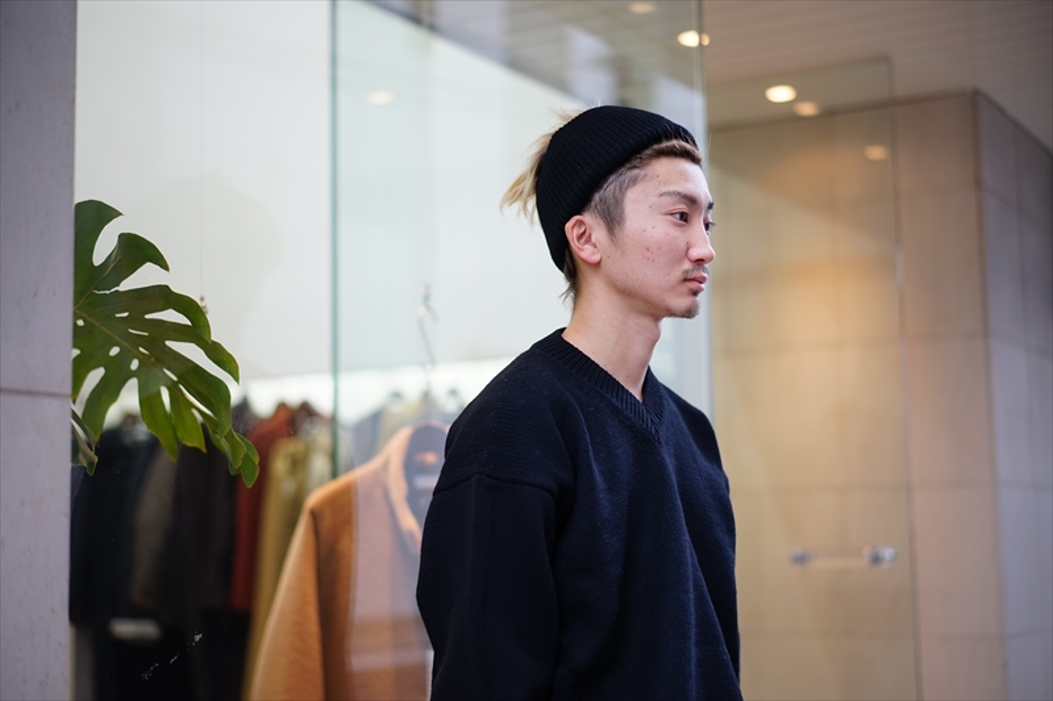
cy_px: 350
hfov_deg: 36.3
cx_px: 526
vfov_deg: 24.6
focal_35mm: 55
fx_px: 1608
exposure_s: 1/60
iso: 100
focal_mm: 55
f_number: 1.8
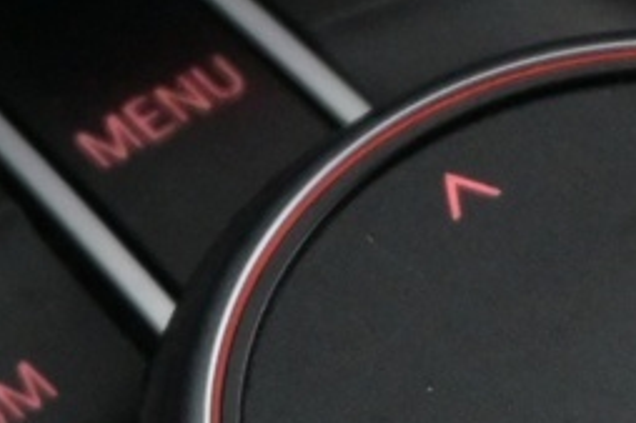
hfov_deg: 5.1
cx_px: 704
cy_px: 501
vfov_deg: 3.4
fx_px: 7097
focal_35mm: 402
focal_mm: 42
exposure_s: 1/60
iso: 3600
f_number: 5.6
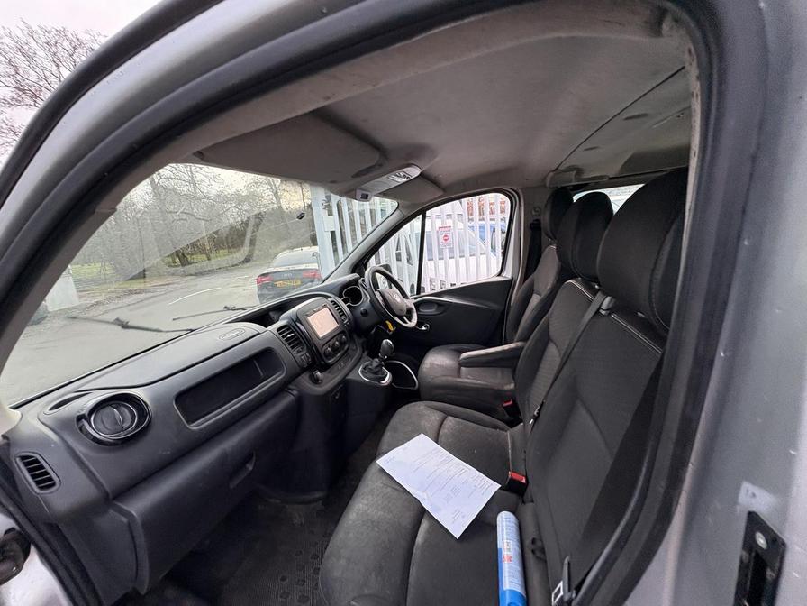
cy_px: 303
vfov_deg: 85.7
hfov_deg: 102.1
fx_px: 326
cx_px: 404
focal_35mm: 14
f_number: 2.2
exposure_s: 1/99
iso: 160
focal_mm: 2.22
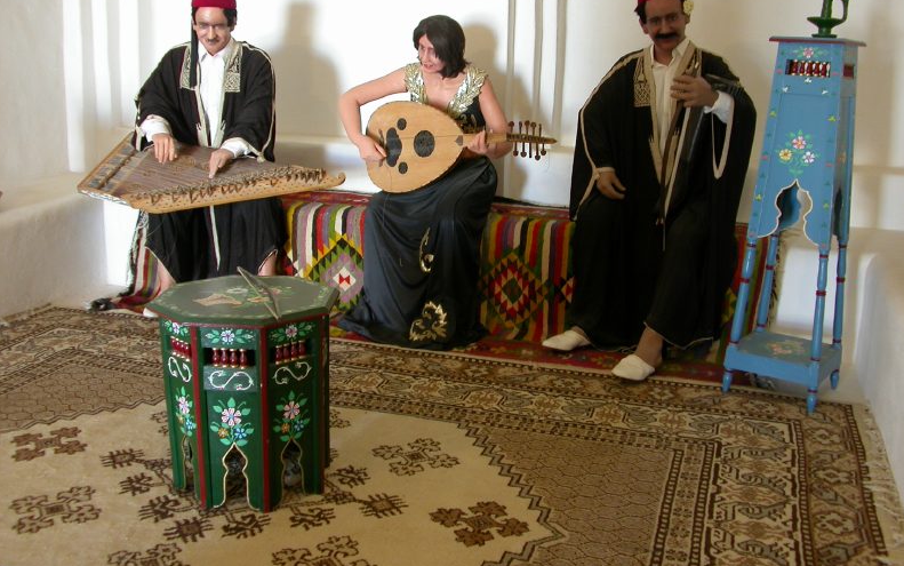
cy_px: 236
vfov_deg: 21.6
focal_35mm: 60
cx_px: 456
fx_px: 1479
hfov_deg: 34.0
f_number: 3
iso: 100
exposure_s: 1/8.9
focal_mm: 11.6
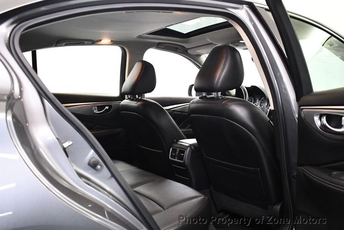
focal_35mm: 36
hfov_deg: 53.1
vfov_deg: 36.9
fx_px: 344
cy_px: 115
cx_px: 172
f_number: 3.5
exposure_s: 1/125
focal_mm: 18
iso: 3200
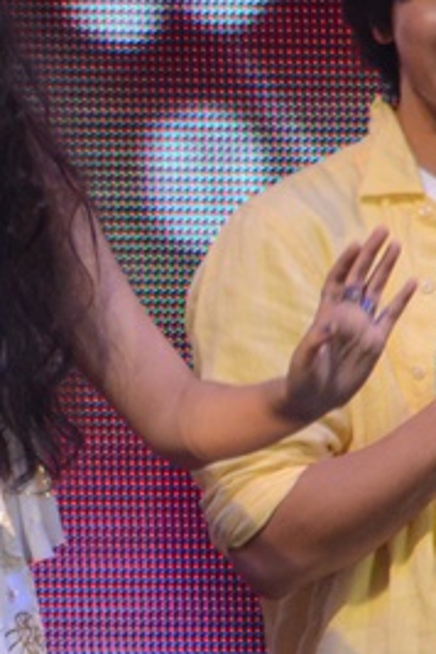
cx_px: -55
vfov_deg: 1.5
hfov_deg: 1.0
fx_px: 24450
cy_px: 490
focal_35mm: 1346
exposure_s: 1/160
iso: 1600
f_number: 5.6
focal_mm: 300
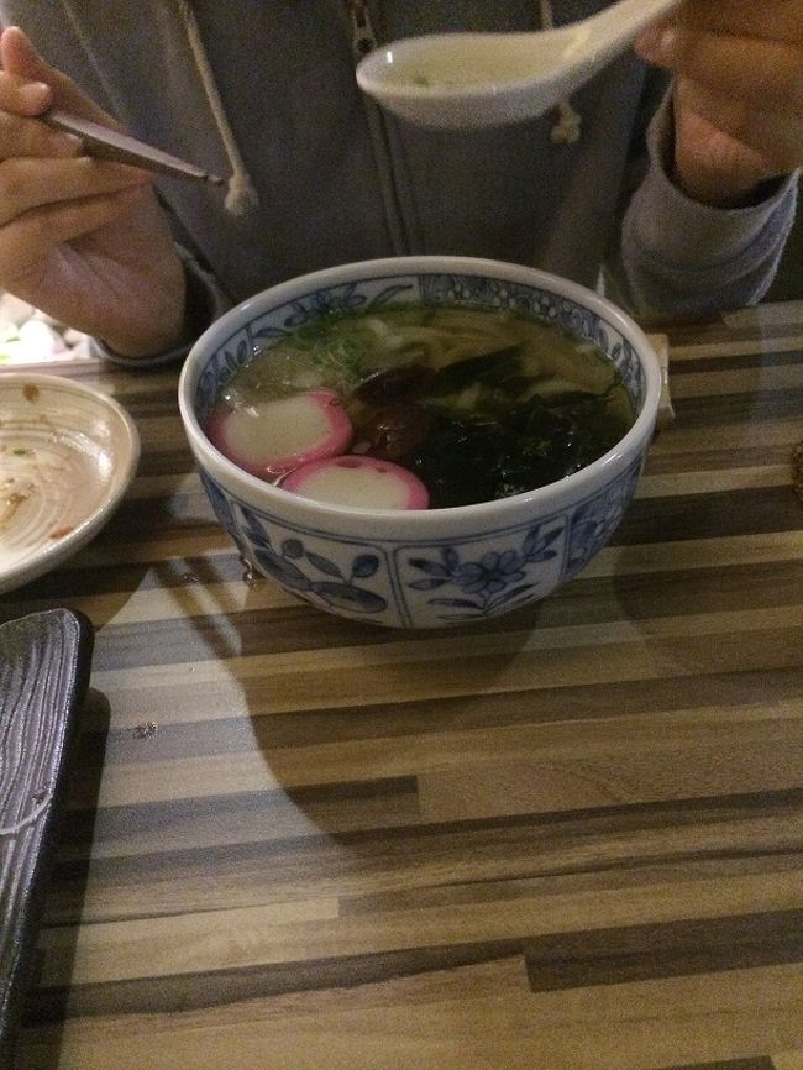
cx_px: 402
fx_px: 927
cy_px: 535
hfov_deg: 46.8
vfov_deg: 60.0
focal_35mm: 30
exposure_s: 1/15
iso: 640
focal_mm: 4.12
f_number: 2.2
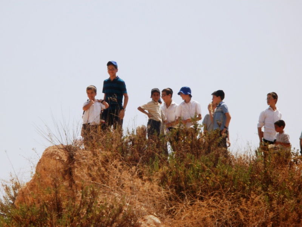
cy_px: 114
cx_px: 151
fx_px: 1570
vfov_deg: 8.2
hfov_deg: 11.0
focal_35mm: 180
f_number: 8.8
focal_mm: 31.5
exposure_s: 1/320
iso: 100
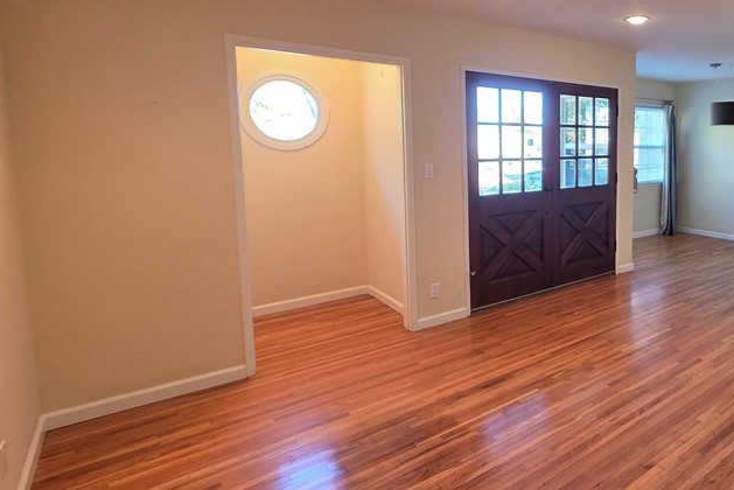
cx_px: 582
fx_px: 449
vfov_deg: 56.7
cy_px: 191
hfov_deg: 71.1
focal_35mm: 22
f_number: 1.9
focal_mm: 2.2
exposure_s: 1/60
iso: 200
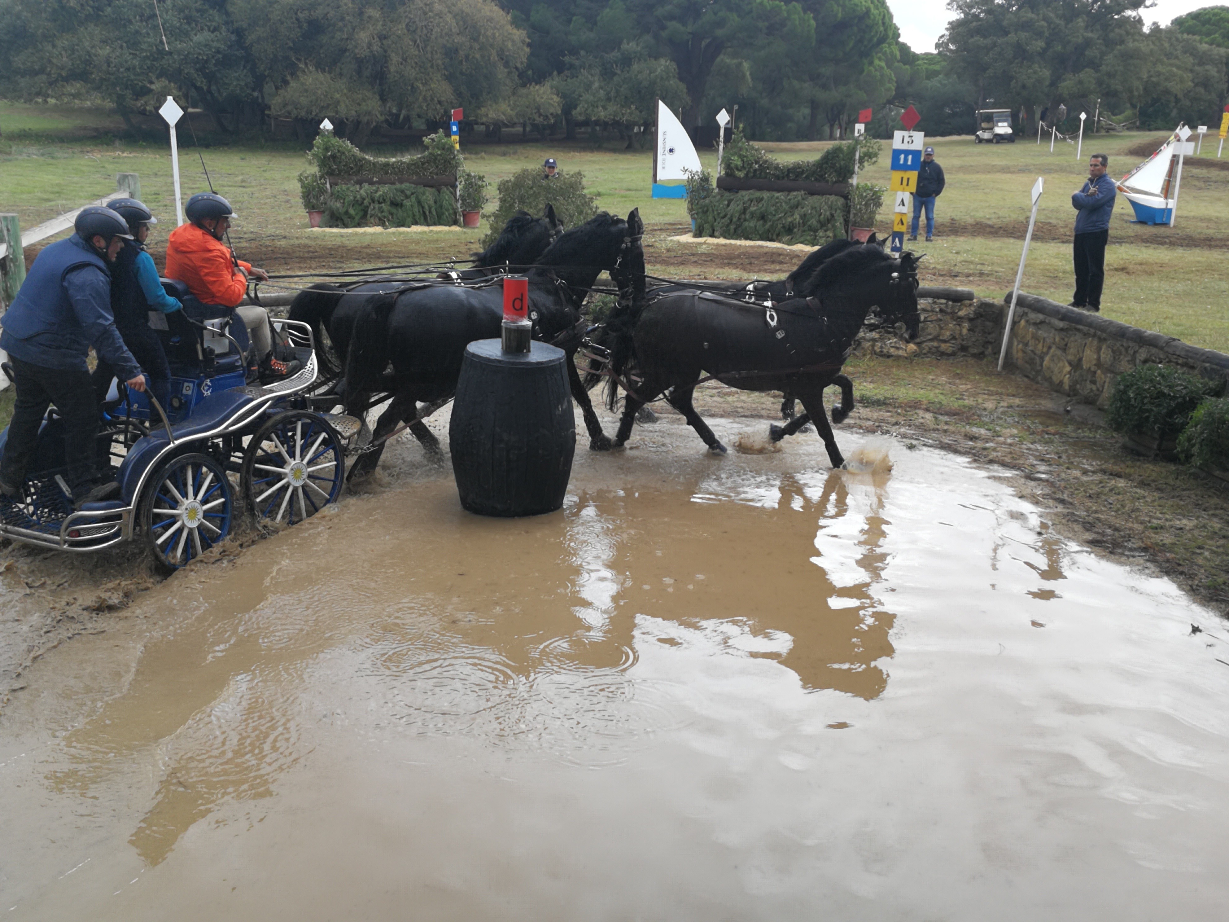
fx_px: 1101
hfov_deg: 58.4
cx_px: 614
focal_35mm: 31
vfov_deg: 45.4
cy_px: 461
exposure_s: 1/312
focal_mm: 3.95
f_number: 4
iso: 50
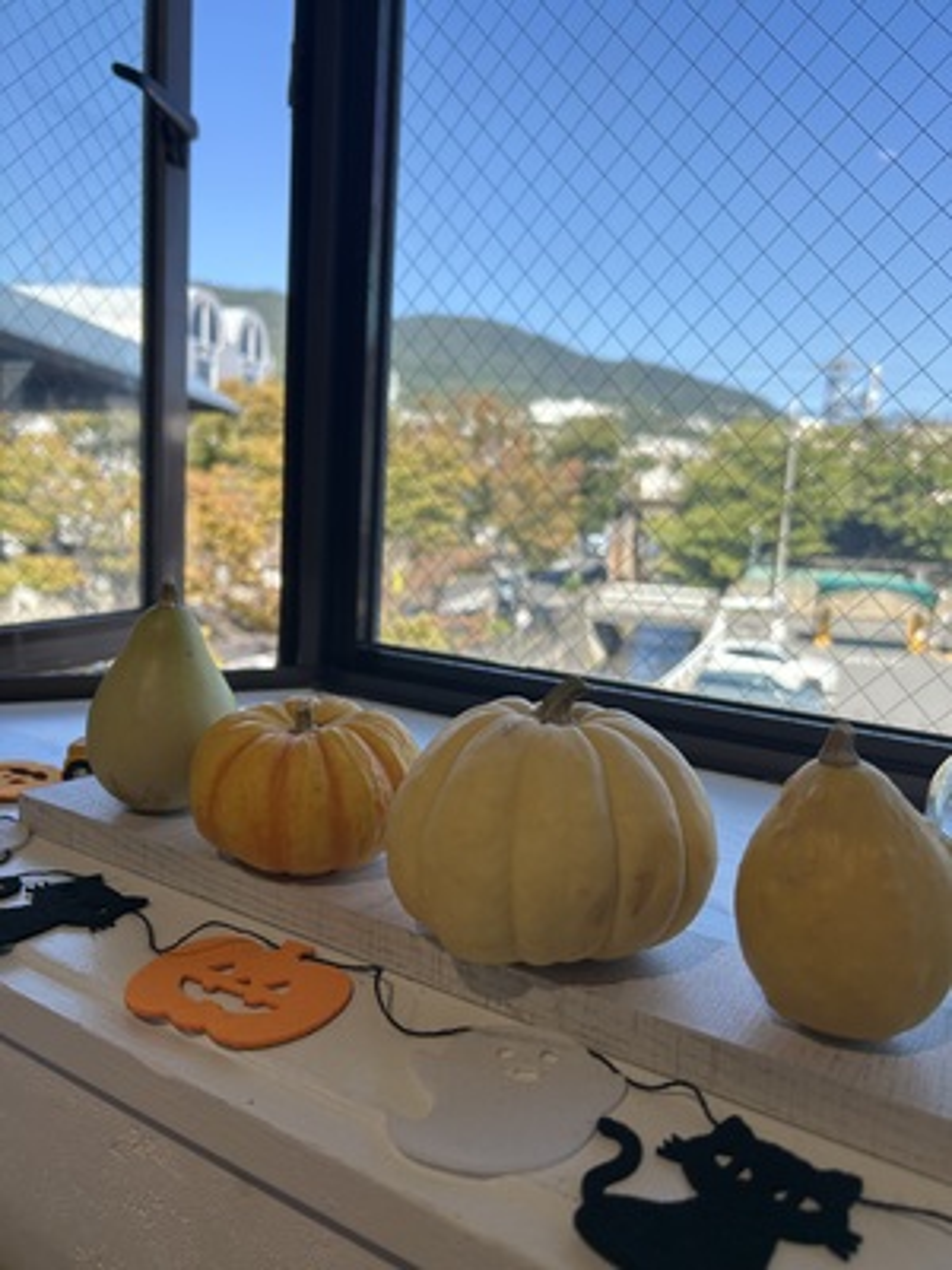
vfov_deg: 67.3
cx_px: 476
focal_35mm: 26
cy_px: 635
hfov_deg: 53.1
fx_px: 953
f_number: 1.5
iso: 50
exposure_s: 1/1412
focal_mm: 5.7
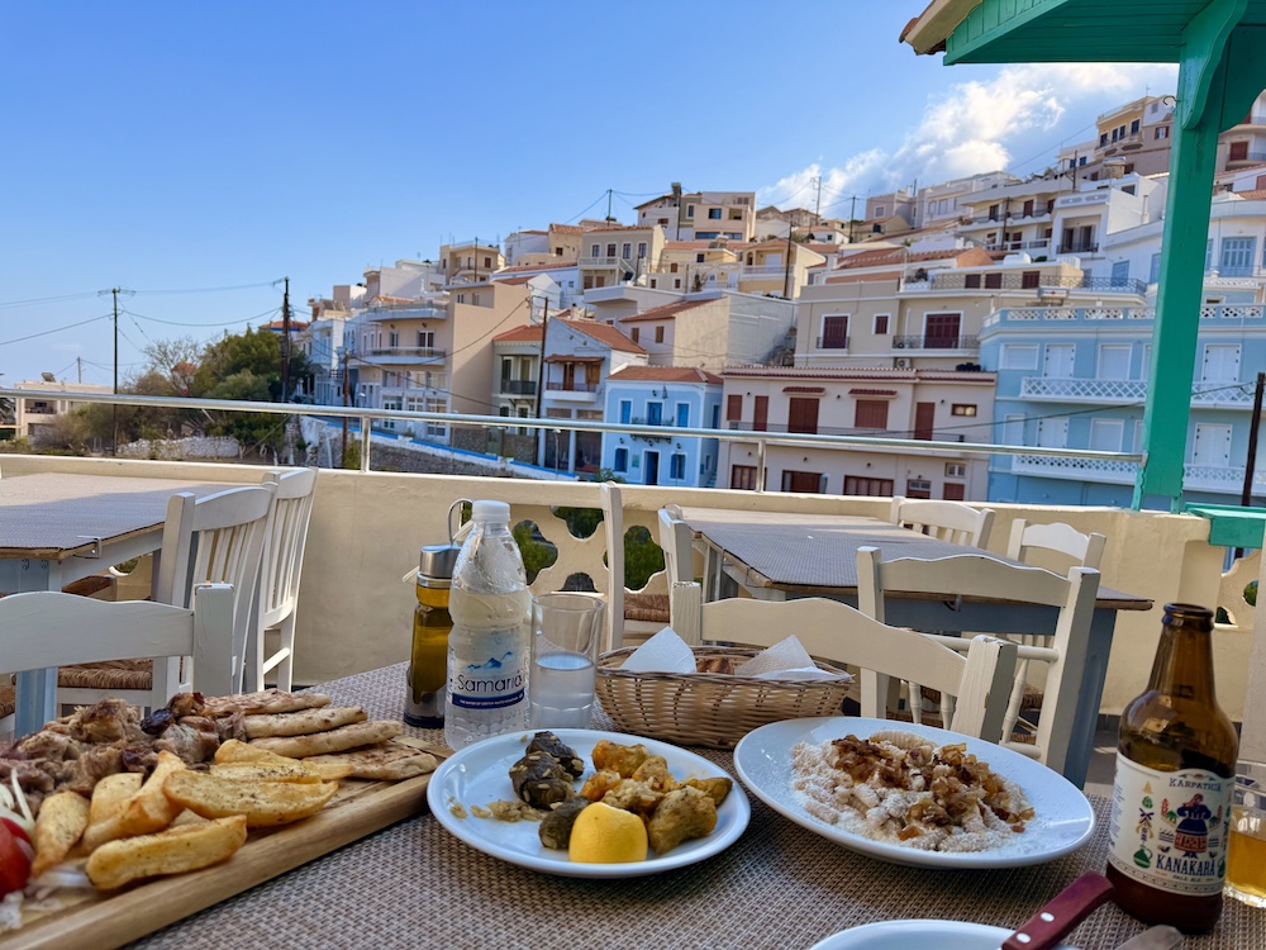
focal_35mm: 24
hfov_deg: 71.6
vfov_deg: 56.8
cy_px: 475
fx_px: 878
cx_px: 633
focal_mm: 6.76
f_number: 1.78
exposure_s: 1/3279
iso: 100
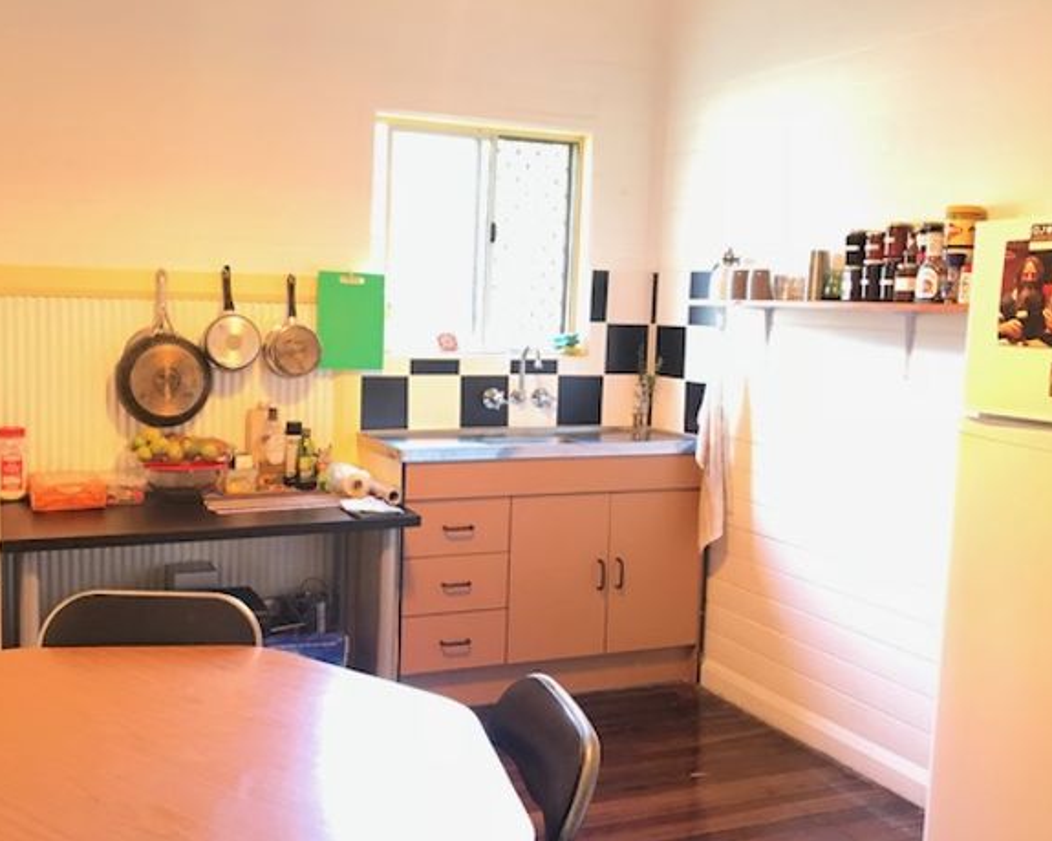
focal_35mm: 35
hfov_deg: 51.2
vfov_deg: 42.2
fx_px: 1090
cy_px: 411
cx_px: 428
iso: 100
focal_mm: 3.99
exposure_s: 1/6
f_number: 1.8
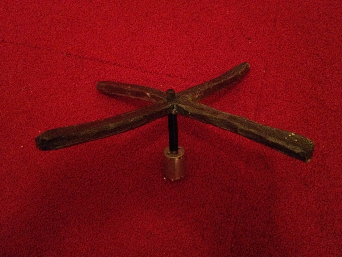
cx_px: 171
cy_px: 128
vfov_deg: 40.7
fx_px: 346
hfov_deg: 52.6
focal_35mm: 35
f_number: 2.4
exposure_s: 1/15
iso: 800
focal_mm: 4.28
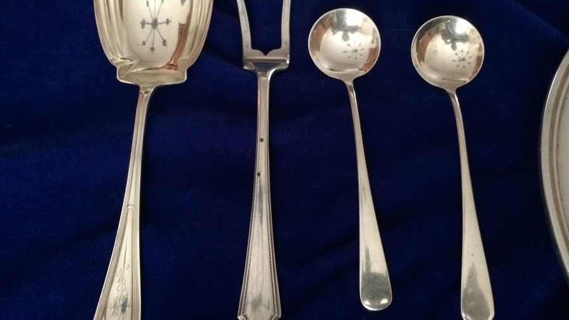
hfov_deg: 59.5
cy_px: 138
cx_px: 285
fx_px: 498
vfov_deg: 35.6
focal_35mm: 33
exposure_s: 1/15
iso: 400
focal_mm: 4.12
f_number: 2.2
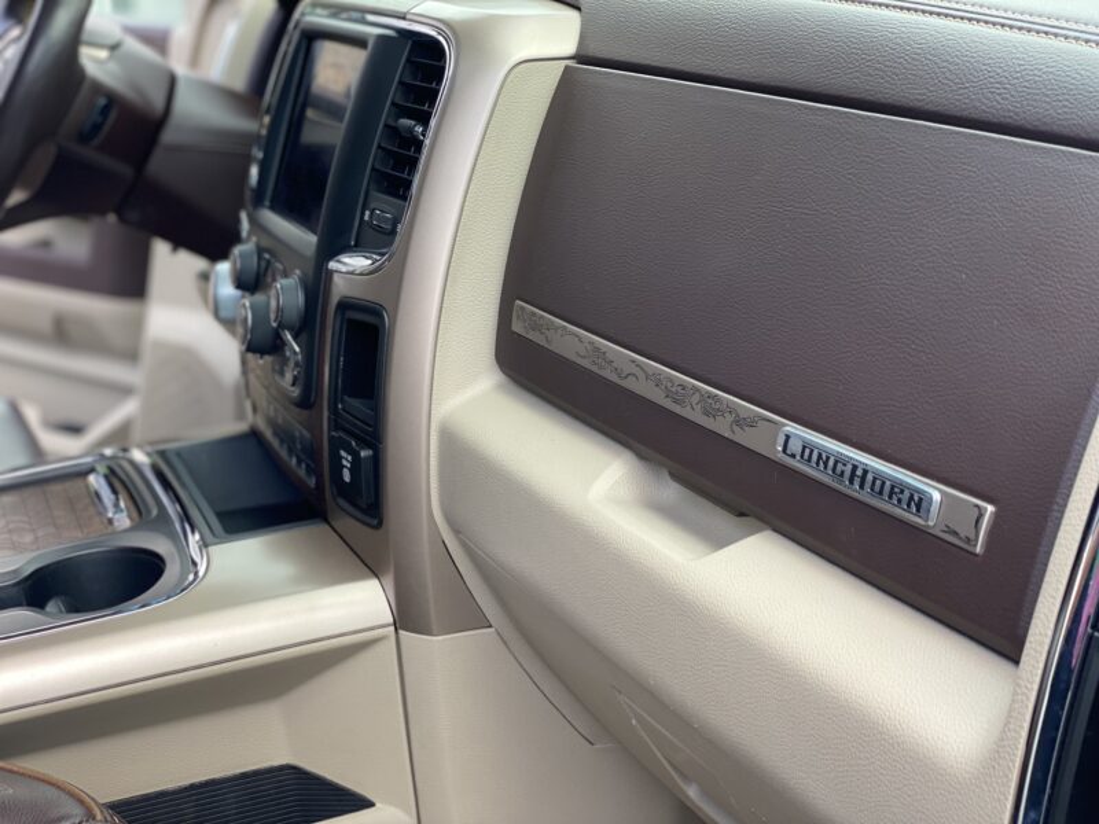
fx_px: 1651
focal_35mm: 52
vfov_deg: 28.0
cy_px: 412
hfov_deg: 36.8
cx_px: 550
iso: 50
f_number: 2
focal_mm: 6
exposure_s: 1/122
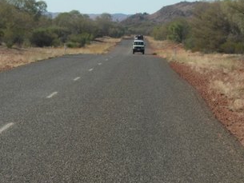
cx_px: 112
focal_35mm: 222
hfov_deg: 8.9
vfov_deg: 6.7
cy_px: 10
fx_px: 1565
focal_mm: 23.4
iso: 79
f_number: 8.2
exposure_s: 1/215
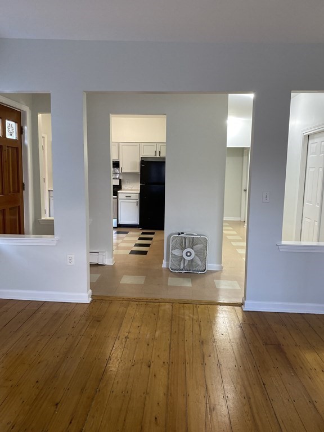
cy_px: 216
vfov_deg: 67.3
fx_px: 324
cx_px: 162
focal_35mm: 26
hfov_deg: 53.1
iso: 160
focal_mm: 4.25
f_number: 1.8
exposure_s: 1/60
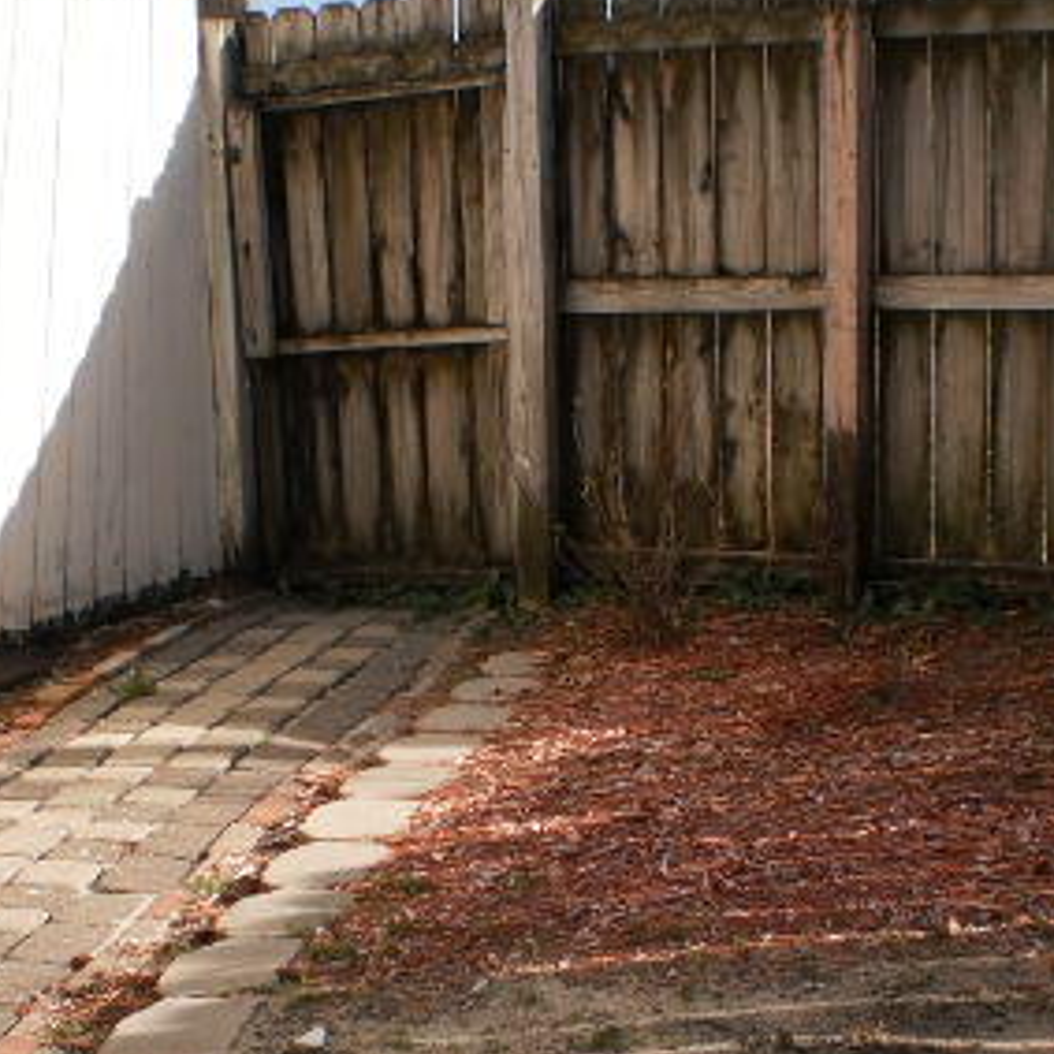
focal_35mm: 72
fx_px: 2480
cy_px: 655
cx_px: 510
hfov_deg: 24.0
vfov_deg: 23.9
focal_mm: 6.3
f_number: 4.6
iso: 100
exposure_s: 1/800
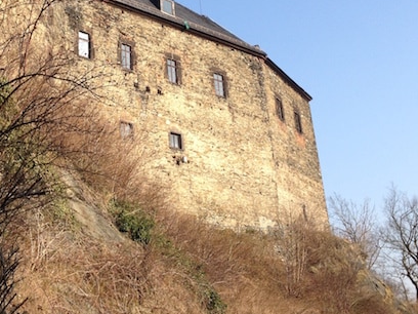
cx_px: 162
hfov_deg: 32.1
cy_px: 98
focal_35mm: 60
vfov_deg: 24.3
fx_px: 725
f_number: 2.4
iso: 50
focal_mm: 4.28
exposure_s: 1/876
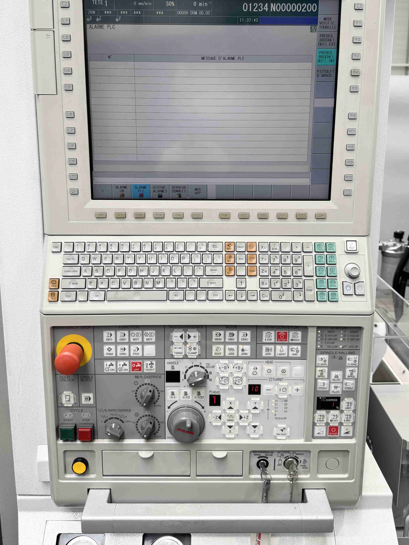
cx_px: 208
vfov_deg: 59.3
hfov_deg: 46.8
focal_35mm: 30
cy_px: 207
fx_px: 473
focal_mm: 6.76
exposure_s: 1/138
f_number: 1.78
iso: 50
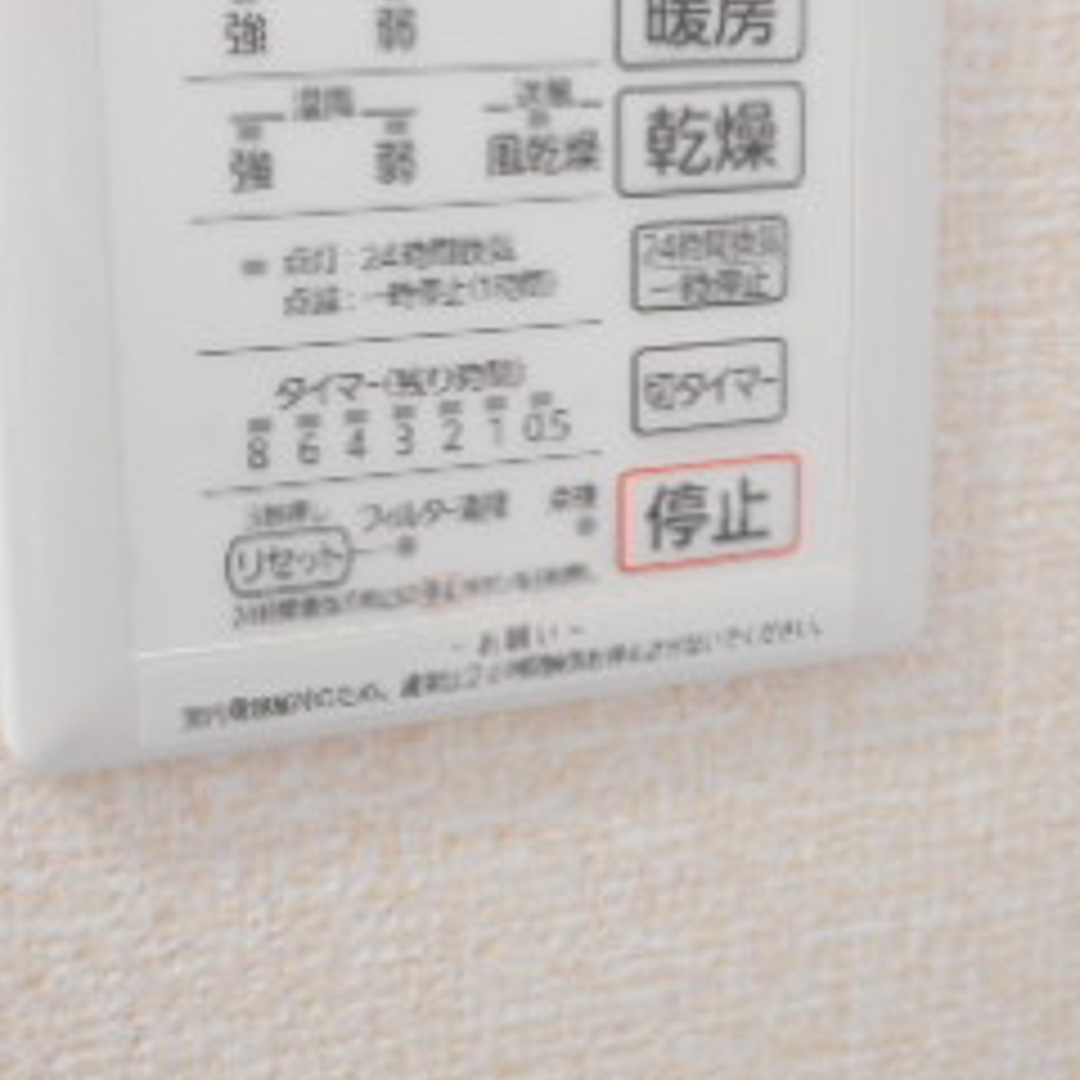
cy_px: 356
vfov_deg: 28.9
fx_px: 2083
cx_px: 500
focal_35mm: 59
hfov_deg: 29.1
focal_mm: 4.5
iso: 400
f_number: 3.7
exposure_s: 1/20
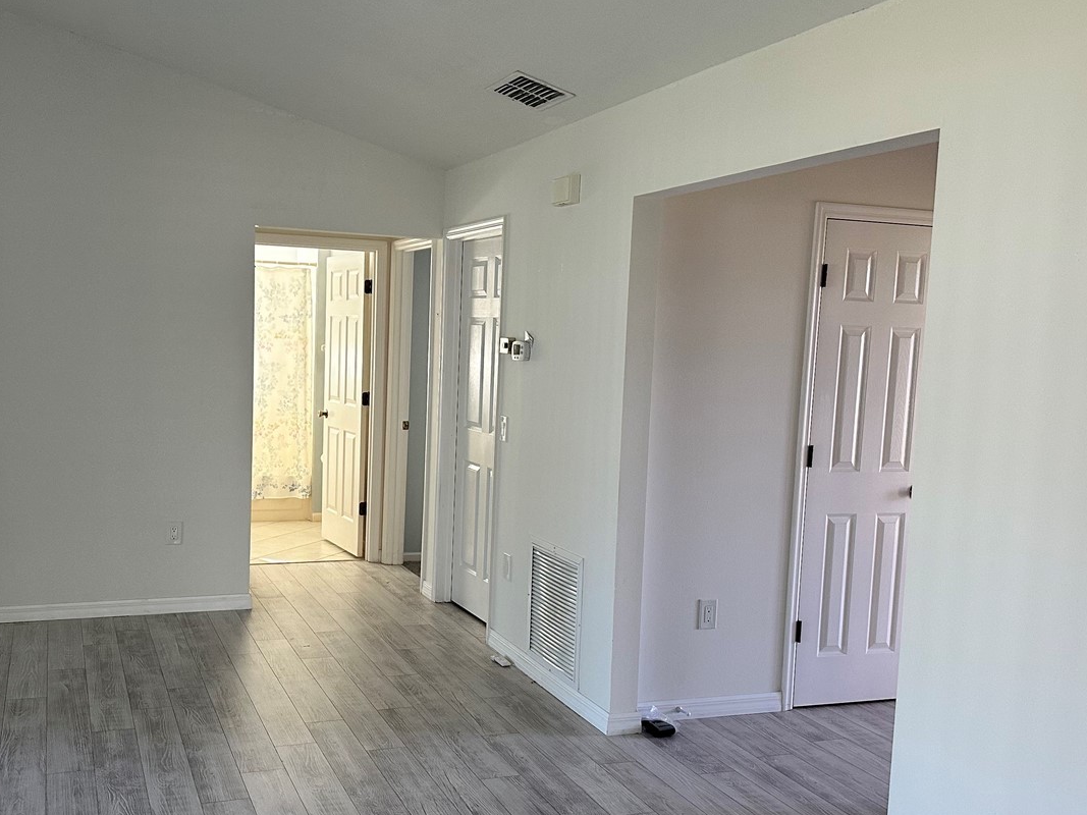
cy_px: 460
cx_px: 458
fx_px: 1130
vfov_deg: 39.6
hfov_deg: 51.2
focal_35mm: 36
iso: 200
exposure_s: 1/120
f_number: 1.78
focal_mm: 6.86
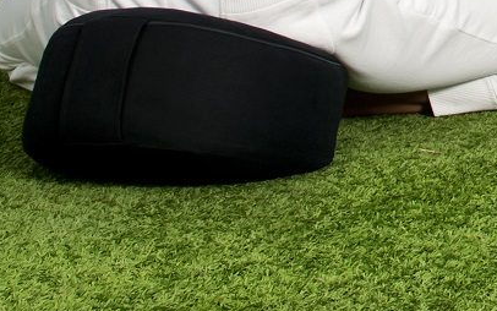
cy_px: -454
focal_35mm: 143
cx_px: 843
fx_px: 1937
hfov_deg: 13.4
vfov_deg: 8.4
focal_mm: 20
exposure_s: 1/250
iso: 200
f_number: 9
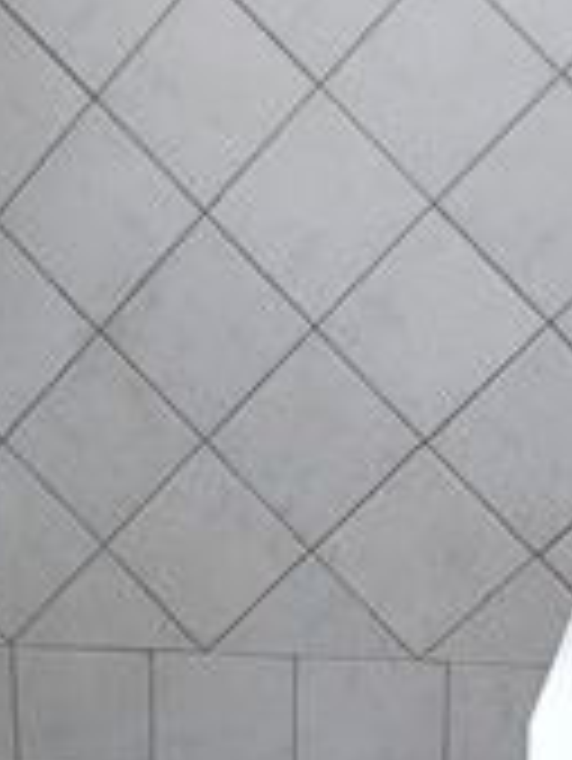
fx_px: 1606
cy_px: 731
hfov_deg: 19.9
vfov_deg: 25.5
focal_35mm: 73
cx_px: 92
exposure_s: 1/30
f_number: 1.8
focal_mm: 3.98
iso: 125
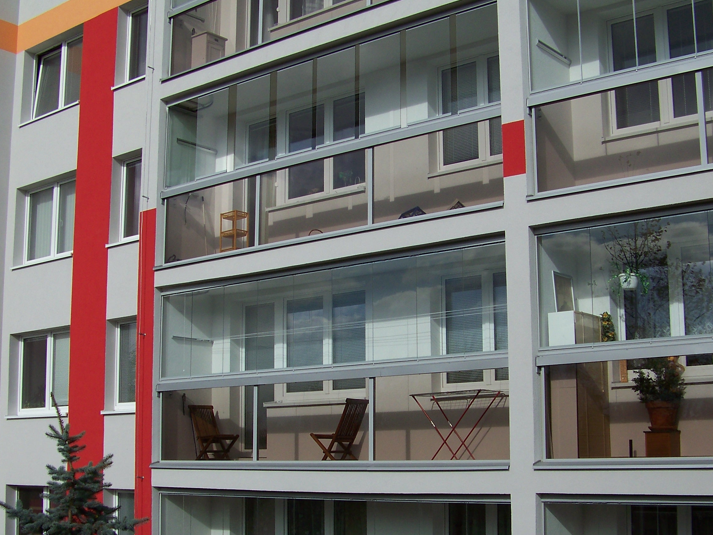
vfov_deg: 29.5
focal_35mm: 49
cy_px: 351
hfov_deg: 38.9
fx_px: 1009
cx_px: 367
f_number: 4
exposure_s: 1/640
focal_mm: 5.85
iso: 64
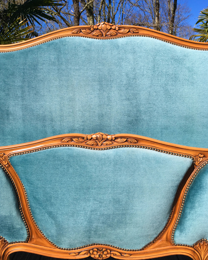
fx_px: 239
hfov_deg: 47.1
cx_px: 104
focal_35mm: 31
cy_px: 132
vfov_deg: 57.2
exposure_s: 1/1508
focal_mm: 4.15
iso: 25
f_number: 2.2
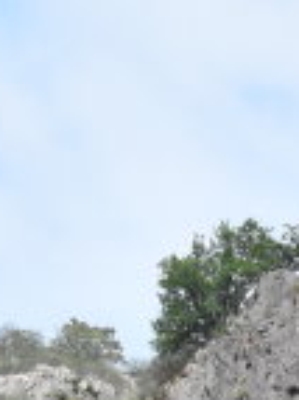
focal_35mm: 634
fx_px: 7313
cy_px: 386
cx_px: 232
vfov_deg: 3.1
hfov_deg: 2.3
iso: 3200
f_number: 13
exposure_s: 1/3200
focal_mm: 70
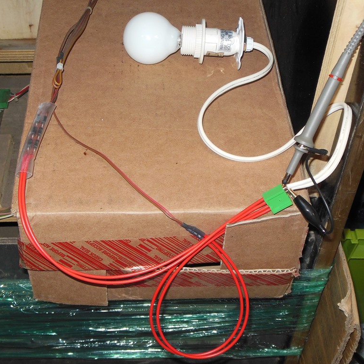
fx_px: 535
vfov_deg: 37.6
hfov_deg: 37.5
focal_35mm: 45
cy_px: 182
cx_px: 196
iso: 200
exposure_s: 1/30
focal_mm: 6.8
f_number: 3.6
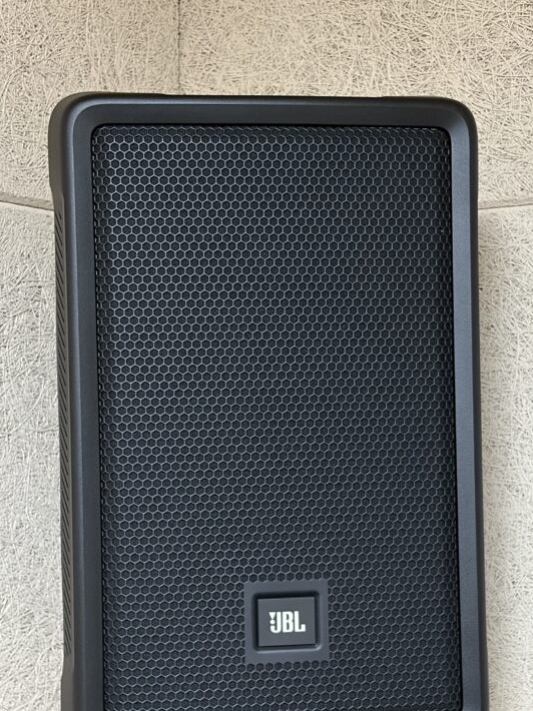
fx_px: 1541
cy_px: 422
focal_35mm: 75
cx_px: 304
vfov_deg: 26.0
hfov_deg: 19.6
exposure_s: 1/30
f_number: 1.6
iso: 250
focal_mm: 5.96
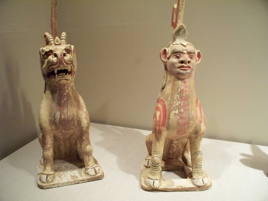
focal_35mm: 36
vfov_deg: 39.7
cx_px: 134
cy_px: 100
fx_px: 279
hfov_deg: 51.3
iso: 400
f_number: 2.8
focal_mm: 7.54
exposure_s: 1/13
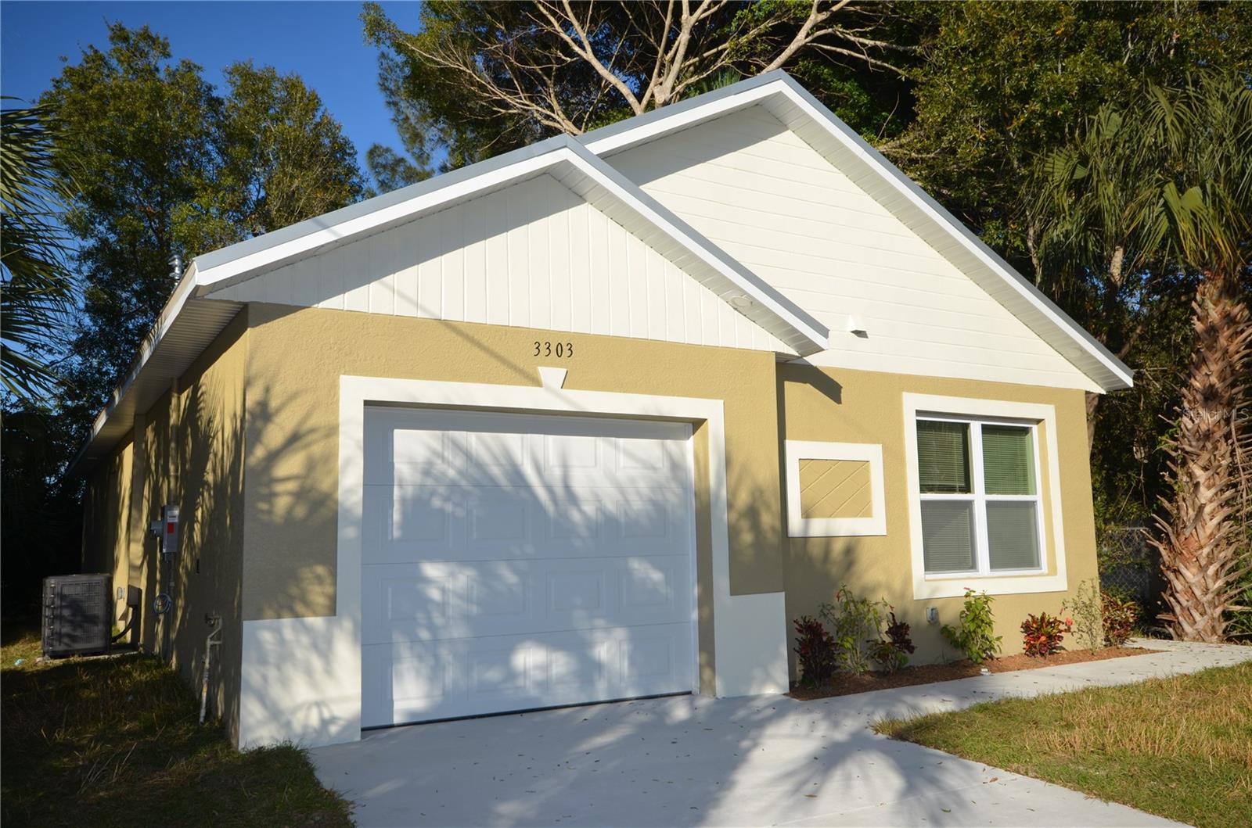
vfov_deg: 43.4
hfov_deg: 62.0
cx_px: 626
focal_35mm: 30
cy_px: 414
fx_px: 1041
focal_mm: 20
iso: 100
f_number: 8
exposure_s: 1/250
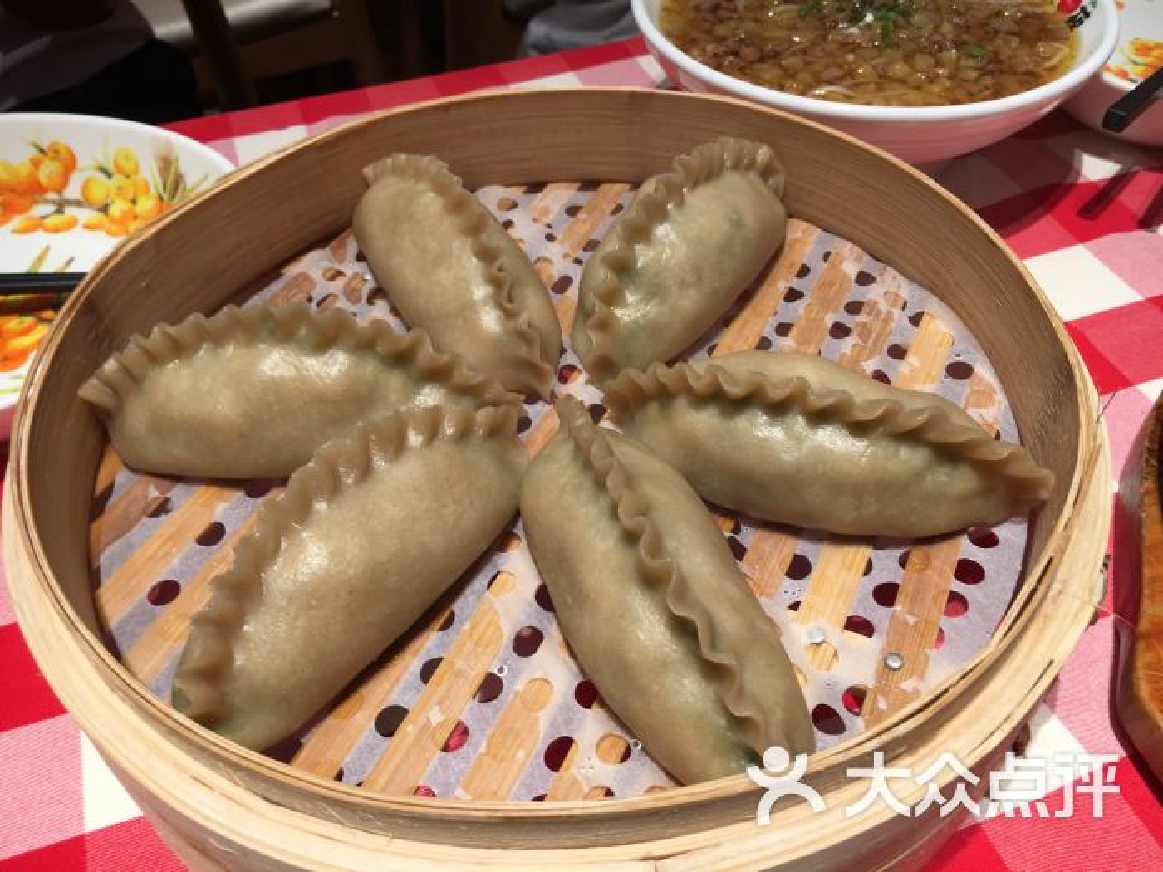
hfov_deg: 61.7
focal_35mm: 29
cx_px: 582
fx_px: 974
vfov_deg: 48.2
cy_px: 436
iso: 32
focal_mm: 4.15
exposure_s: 1/50
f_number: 2.2
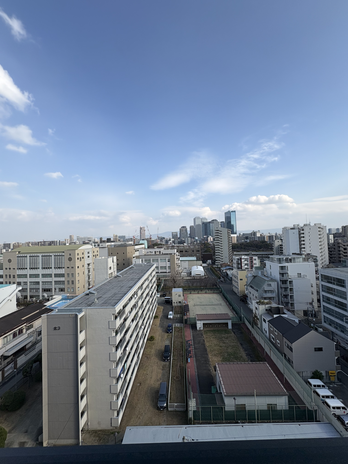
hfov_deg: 85.7
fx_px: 188
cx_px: 174
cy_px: 232
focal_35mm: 14
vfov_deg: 102.1
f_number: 2.2
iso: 50
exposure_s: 1/2083
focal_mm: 2.22
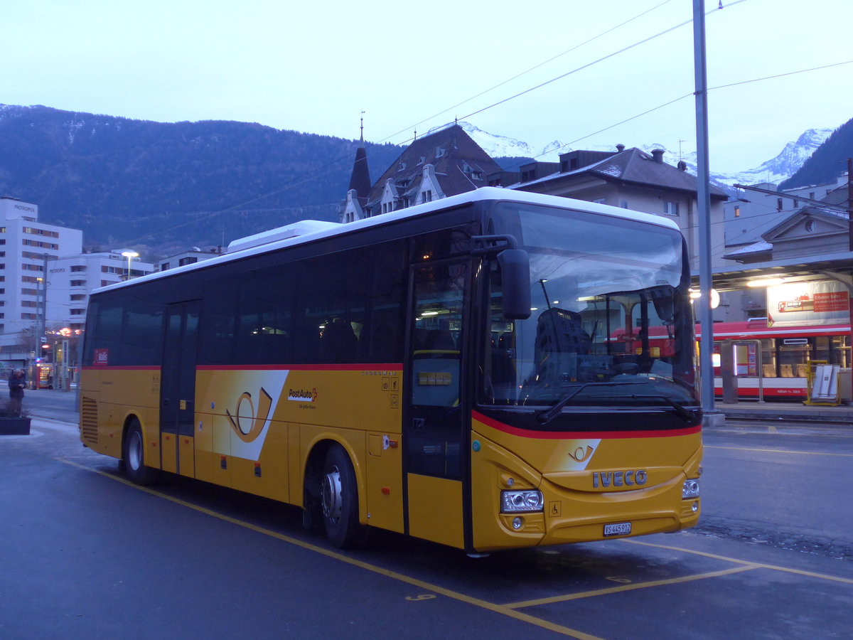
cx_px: 426
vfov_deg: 36.8
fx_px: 961
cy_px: 320
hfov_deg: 47.9
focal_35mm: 39
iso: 400
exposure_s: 1/15
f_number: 2.5
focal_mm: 8
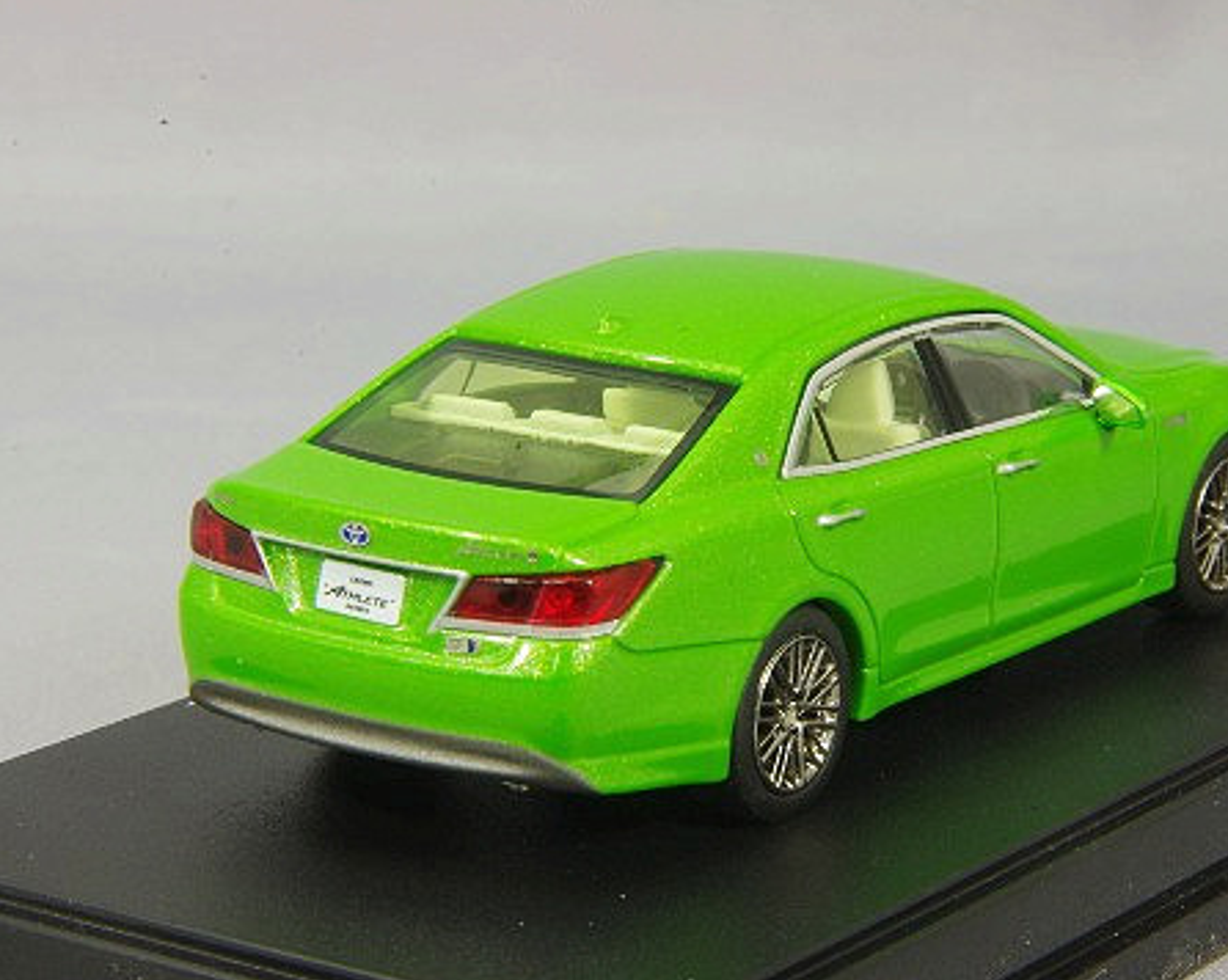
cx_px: 743
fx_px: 5483
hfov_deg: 12.8
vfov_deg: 10.2
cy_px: 513
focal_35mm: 151
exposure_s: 1
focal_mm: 75
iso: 400
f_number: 32
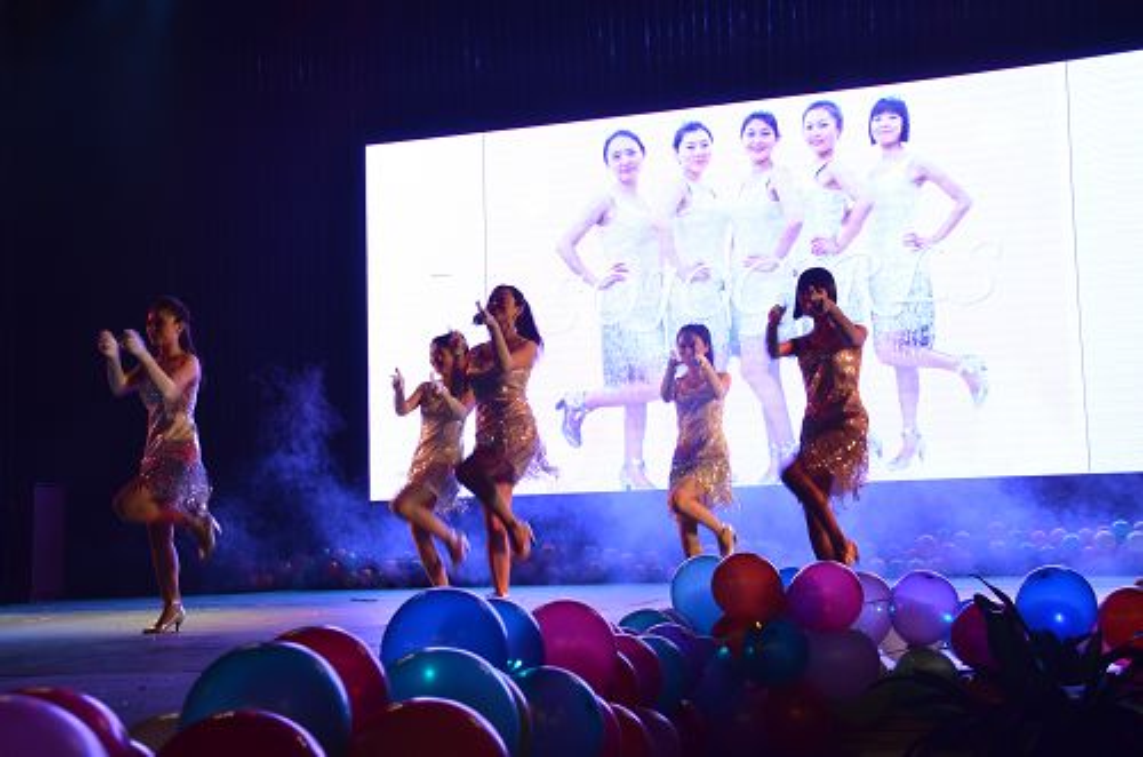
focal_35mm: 45
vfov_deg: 29.7
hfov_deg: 43.7
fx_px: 1426
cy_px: 378
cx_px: 572
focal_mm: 30
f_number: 9
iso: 800
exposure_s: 1/25
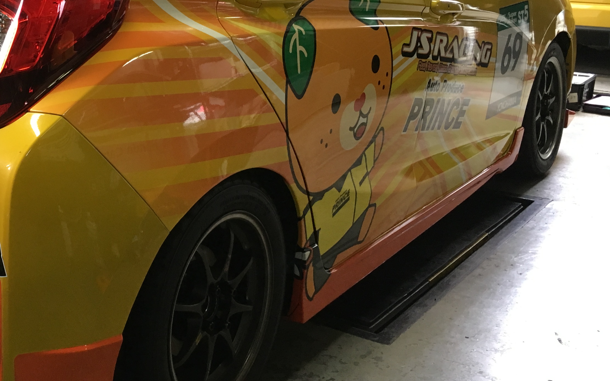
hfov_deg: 34.6
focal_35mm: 56
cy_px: 137
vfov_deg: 23.1
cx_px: 83
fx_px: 931
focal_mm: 4.15
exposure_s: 1/30
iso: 100
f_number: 2.2
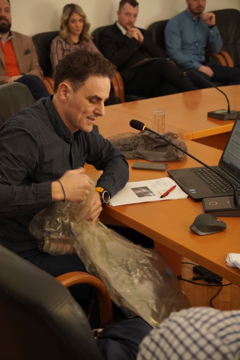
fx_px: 615
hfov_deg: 22.1
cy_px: 180
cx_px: 120
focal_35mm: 62
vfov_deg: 32.6
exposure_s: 1/80
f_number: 3.5
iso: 640
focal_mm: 41
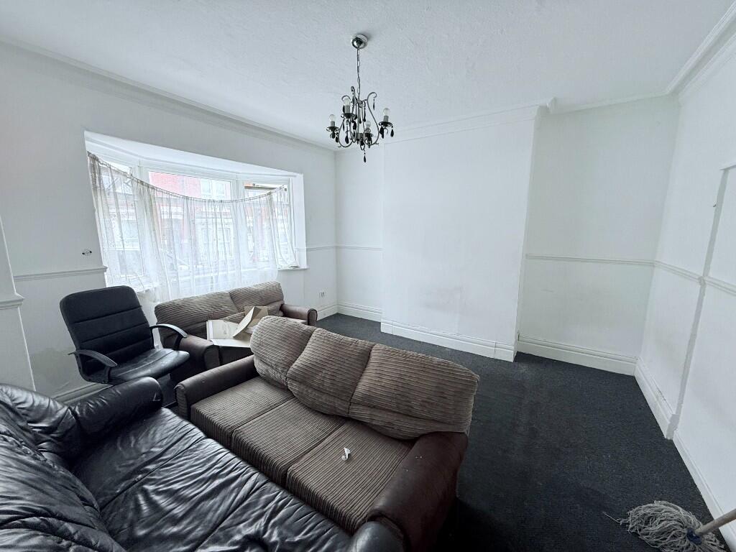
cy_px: 276
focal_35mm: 14
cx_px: 368
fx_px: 298
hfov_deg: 102.1
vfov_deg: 85.7
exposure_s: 1/99
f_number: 2.2
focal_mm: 2.22
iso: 100
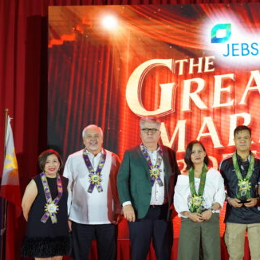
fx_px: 595
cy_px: 152
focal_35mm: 70
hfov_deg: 23.6
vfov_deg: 24.6
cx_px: 258
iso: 1600
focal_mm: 35
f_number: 3.2
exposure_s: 1/250
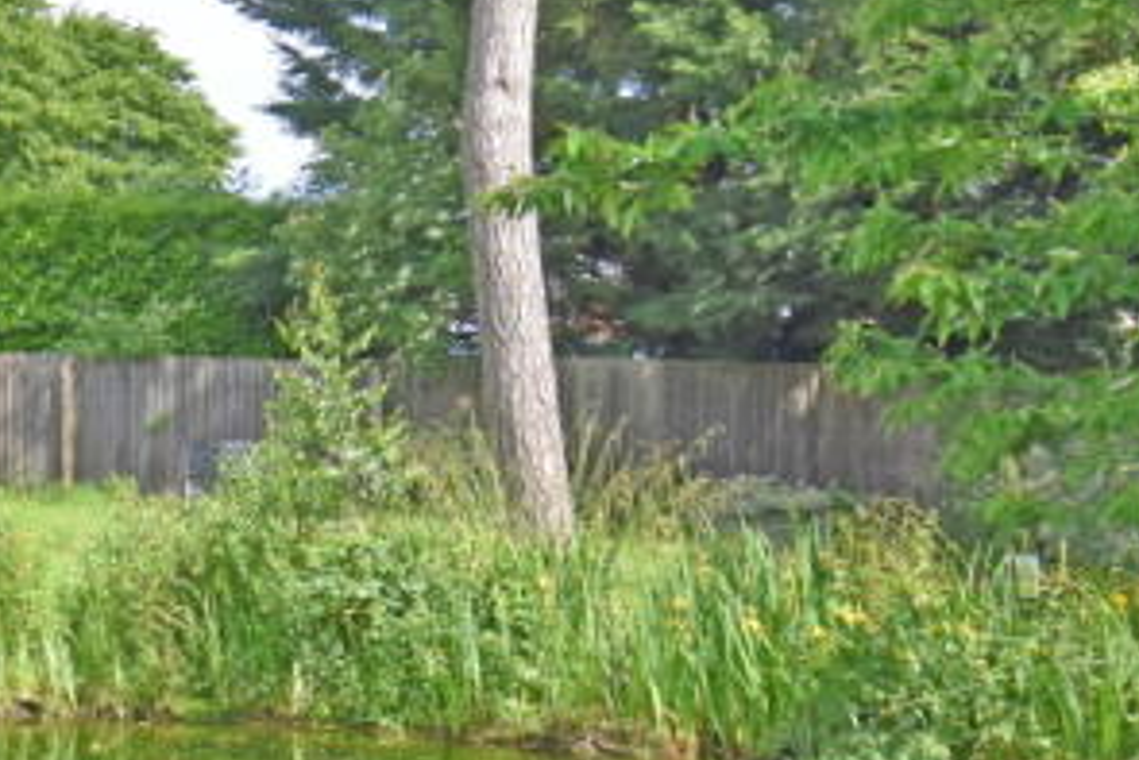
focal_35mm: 52
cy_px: 399
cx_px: -108
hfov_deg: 33.4
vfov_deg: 26.0
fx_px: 1646
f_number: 8
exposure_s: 1/250
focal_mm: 10
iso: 200
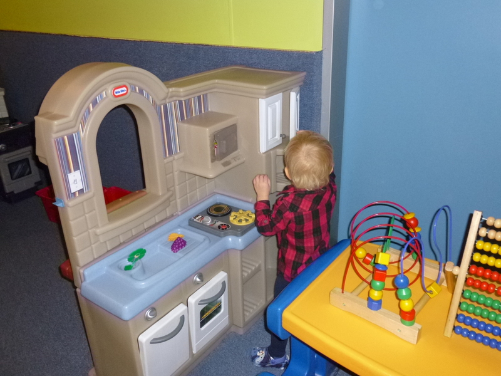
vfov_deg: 48.2
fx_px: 420
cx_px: 250
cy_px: 188
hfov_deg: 61.7
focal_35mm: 29
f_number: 3.3
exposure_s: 1/60
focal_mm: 5.2
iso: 400
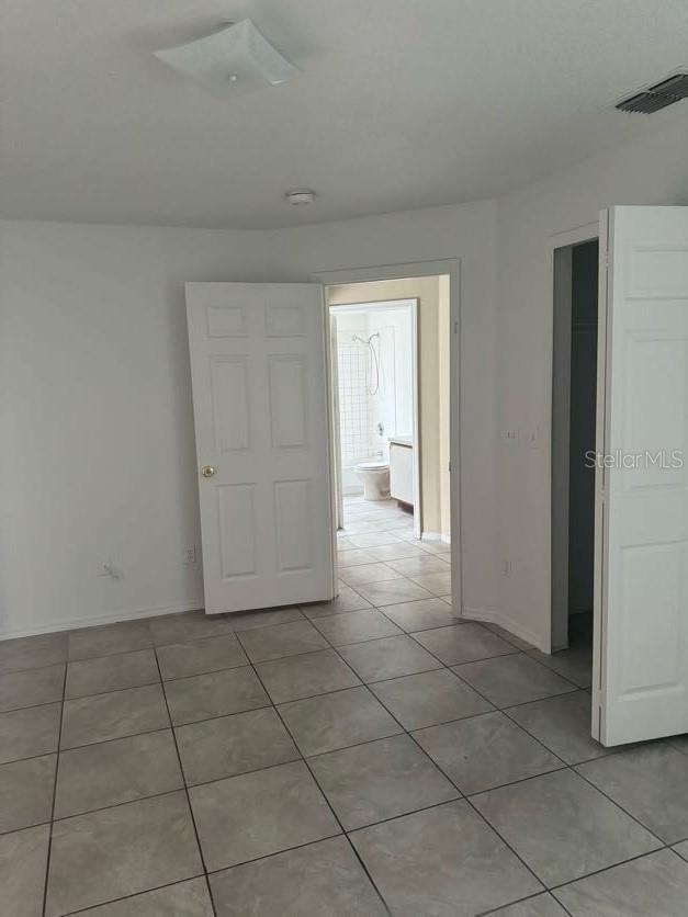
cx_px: 344
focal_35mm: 24
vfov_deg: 71.6
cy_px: 458
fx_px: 636
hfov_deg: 56.8
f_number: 1.78
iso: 640
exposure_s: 1/60
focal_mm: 6.76
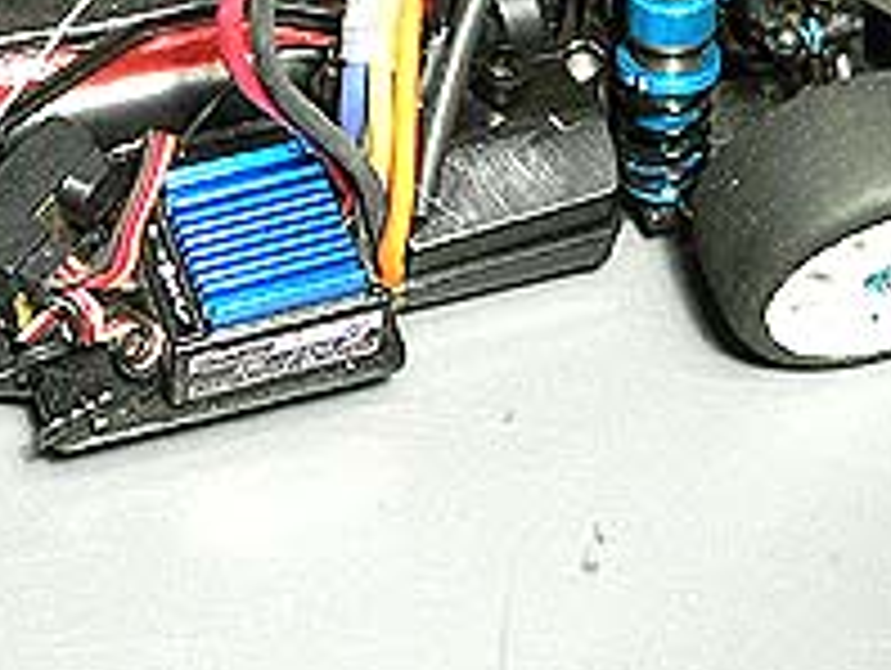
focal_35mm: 90
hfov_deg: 21.5
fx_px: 2319
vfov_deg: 16.2
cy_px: 52
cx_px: 194
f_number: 2.8
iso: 200
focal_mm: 5.8
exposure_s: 1/10
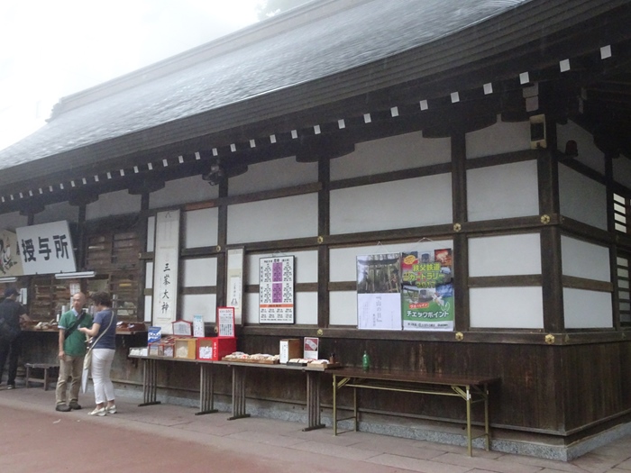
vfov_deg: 41.8
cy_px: 236
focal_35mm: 34
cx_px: 316
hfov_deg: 54.0
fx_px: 620
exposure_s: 1/250
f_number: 4
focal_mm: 5.79
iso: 1600
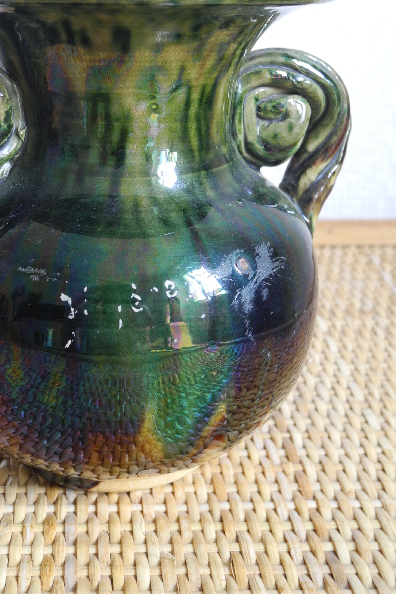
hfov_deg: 24.0
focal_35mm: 56
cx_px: 105
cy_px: 210
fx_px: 924
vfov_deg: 35.4
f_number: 3.2
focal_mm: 8.8
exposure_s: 1/30
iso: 395
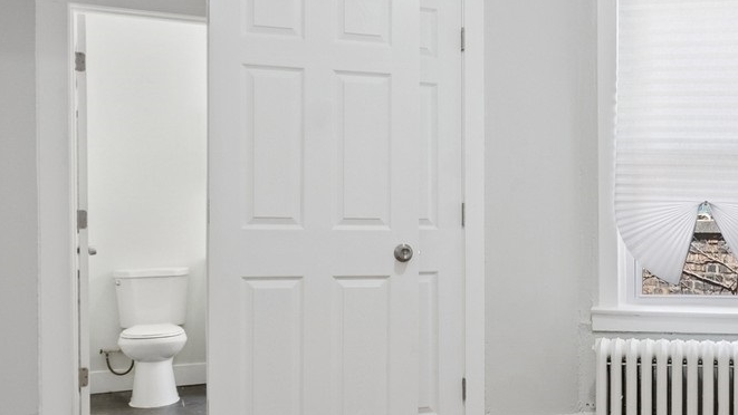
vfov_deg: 31.2
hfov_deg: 50.8
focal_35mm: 38
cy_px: 226
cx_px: 544
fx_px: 744
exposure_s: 1/13
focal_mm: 10
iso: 250
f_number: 7.1
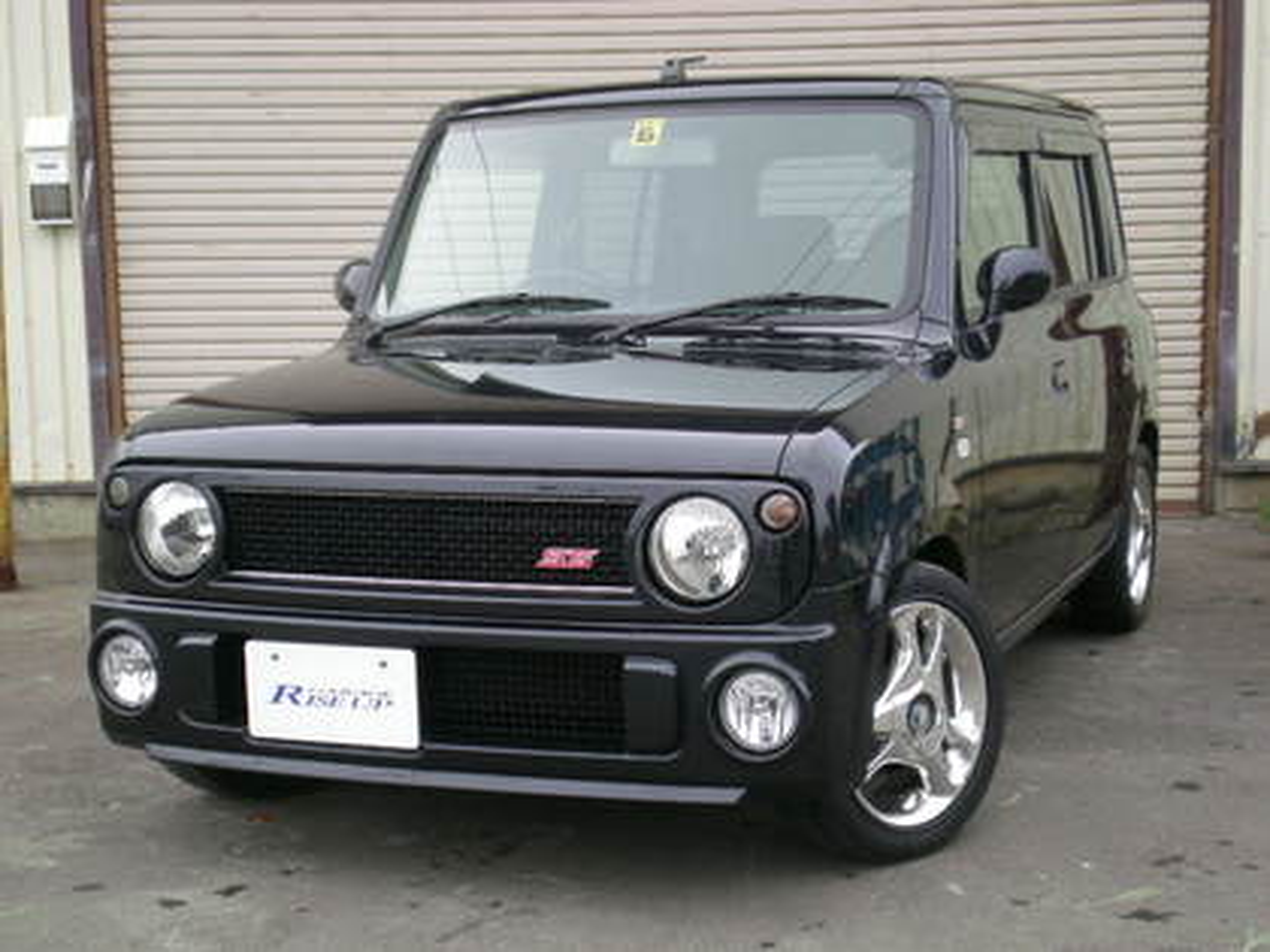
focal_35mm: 56
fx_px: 2055
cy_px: 476
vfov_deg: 26.1
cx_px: 635
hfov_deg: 34.3
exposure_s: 1/129
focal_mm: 9.3
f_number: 3.9
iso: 92
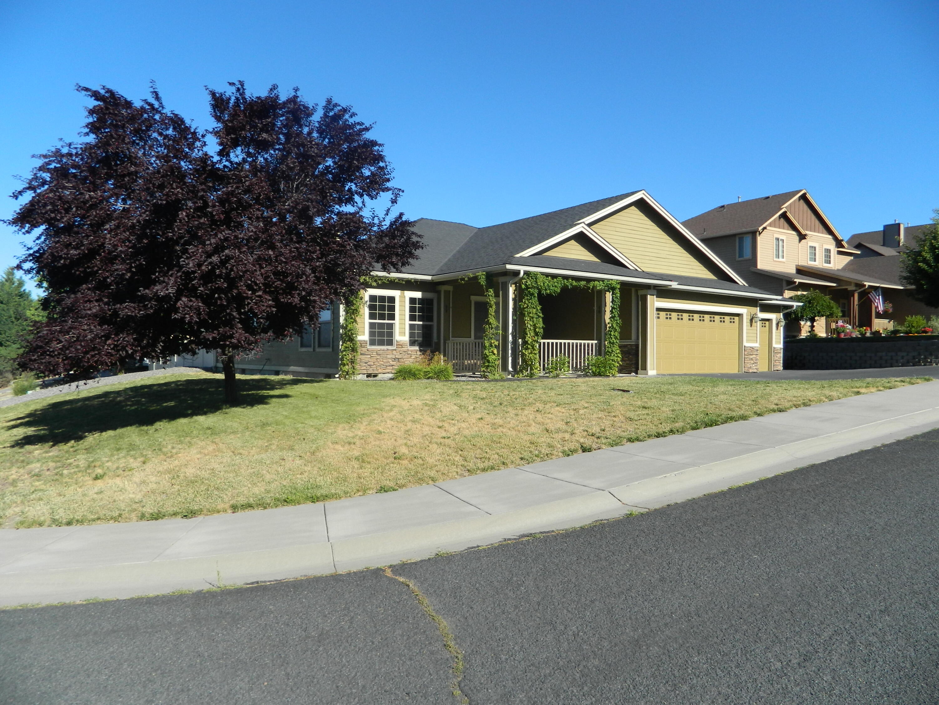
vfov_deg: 54.9
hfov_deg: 69.4
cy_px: 352
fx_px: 678
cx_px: 470
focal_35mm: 25
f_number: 8.7
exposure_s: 1/125
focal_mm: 4.5
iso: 80
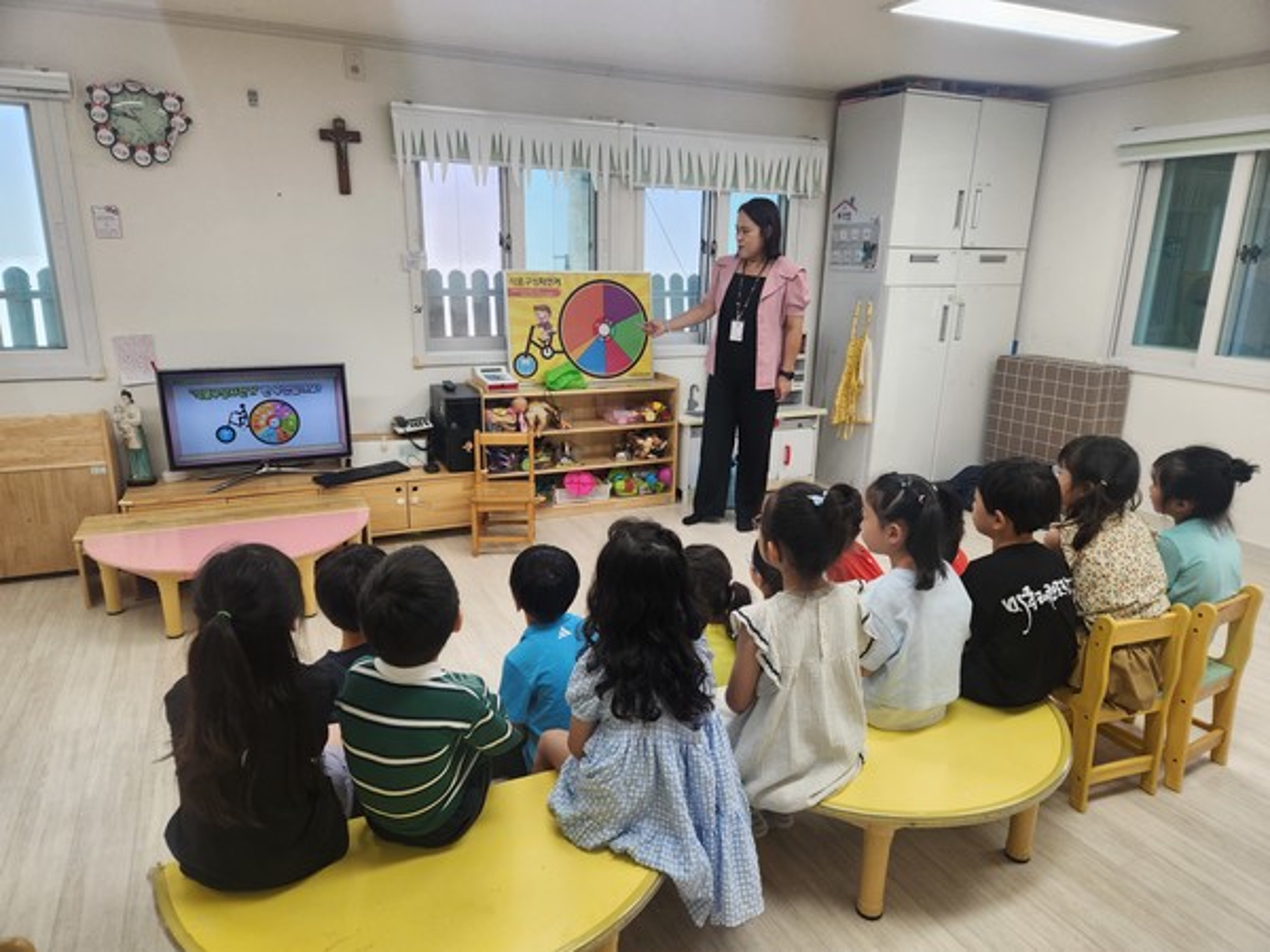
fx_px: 844
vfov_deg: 58.9
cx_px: 635
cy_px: 476
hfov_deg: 73.9
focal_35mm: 23
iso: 80
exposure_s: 1/180
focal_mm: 5.4
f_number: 1.8
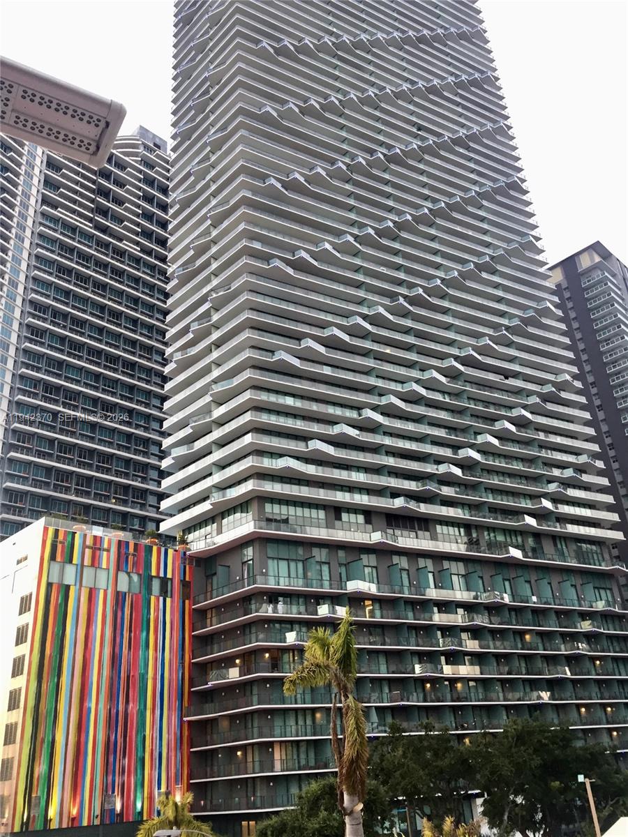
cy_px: 418
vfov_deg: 61.7
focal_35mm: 29
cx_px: 314
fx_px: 701
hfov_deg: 48.2
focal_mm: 4.15
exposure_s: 1/30
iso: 80
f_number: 2.2
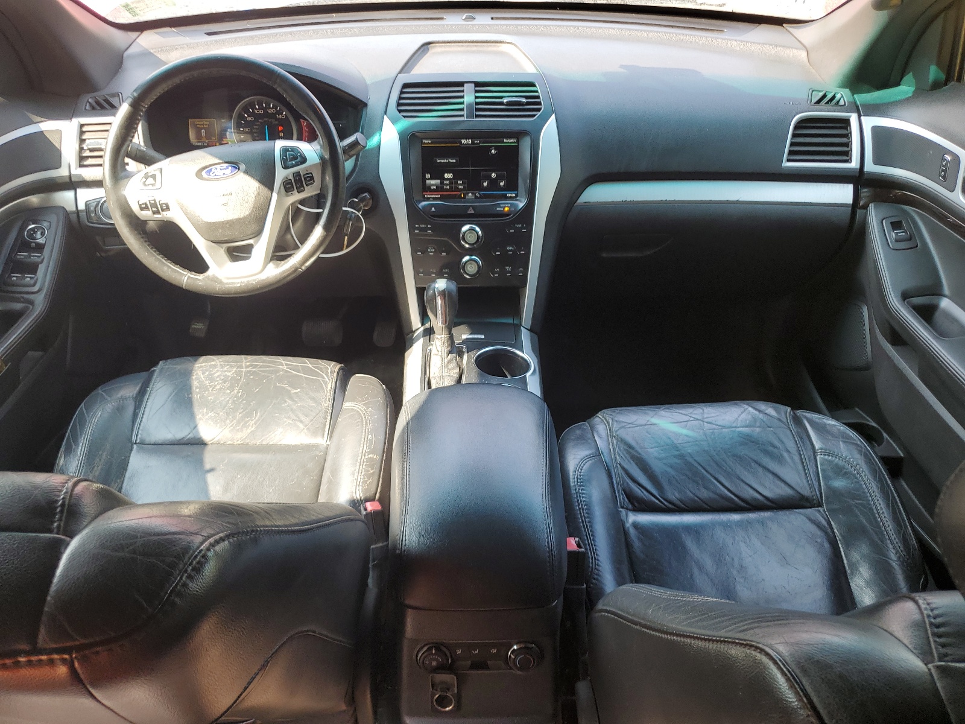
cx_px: 482
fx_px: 725
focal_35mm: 26
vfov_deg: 53.1
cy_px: 362
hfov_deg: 67.3
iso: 50
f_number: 1.5
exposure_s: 1/139
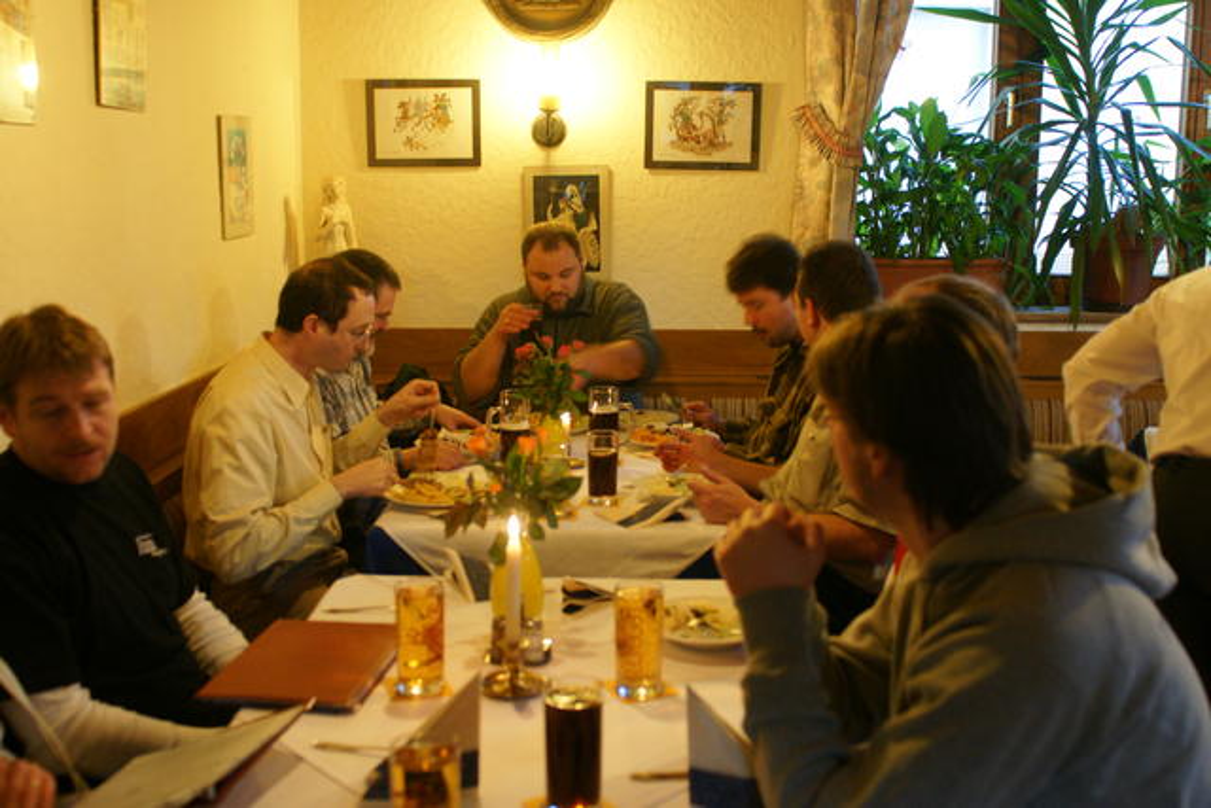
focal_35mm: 36
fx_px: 1211
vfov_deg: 36.9
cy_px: 404
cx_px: 606
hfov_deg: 53.1
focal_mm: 24
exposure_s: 1/20
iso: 800
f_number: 2.8
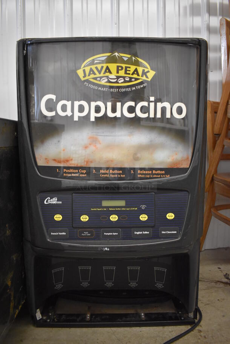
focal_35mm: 27
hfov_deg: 48.0
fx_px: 258
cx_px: 115
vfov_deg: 67.3
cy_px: 172
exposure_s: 1/125
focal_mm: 18
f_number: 3.5
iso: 2800
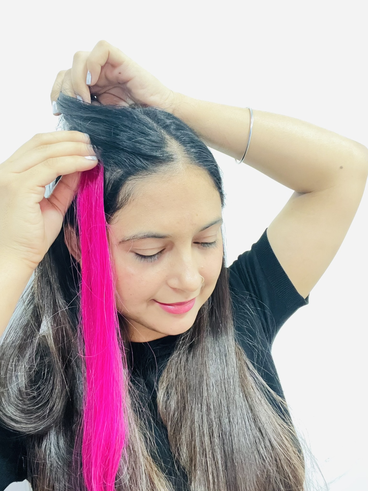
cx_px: 184
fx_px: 425
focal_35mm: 30
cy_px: 246
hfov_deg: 46.8
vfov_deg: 60.0
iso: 640
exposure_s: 1/20
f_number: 2.2
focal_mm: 2.71
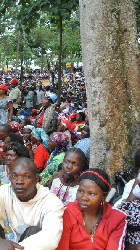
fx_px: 284
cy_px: 124
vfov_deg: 47.4
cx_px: -6
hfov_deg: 26.0
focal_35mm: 43
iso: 1800
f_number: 3.5
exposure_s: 1/100
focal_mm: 10
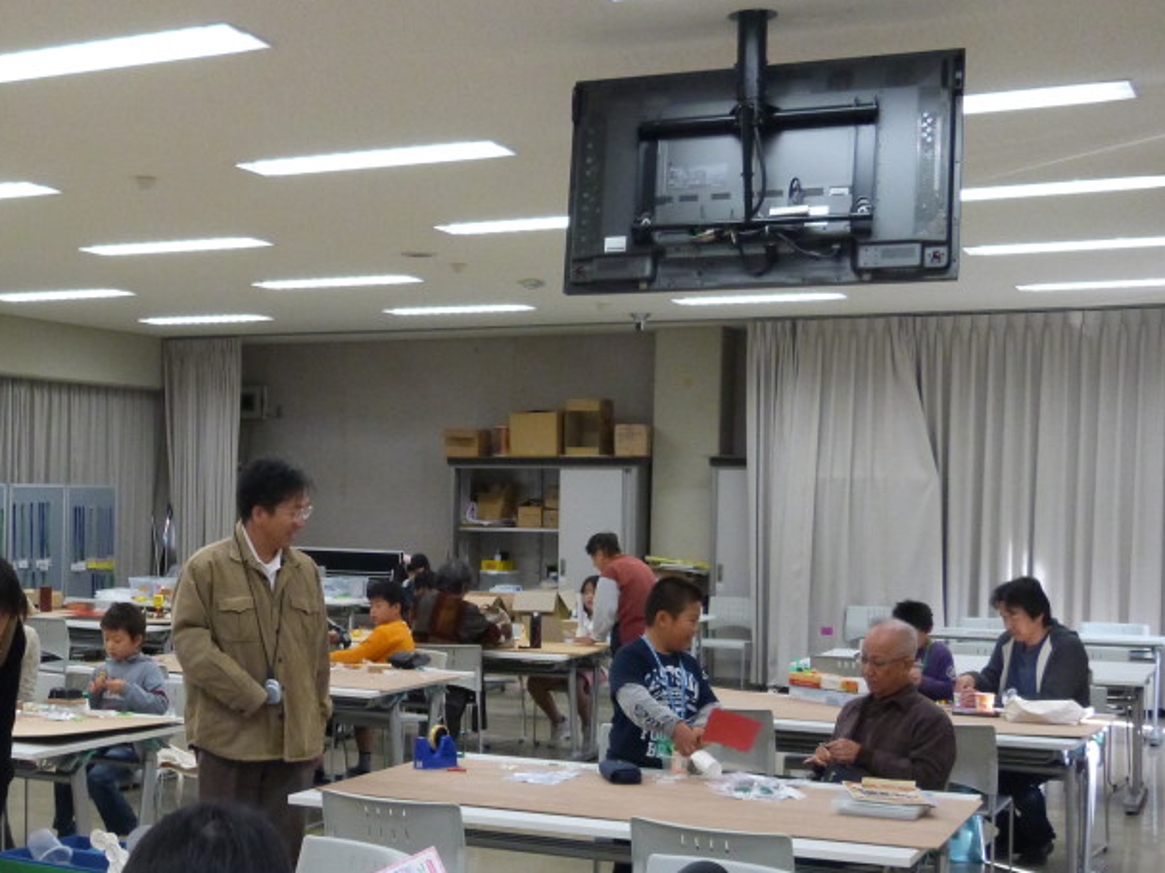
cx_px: 263
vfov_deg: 26.9
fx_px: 1817
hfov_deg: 34.6
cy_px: 570
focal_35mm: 54
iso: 320
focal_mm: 5.6
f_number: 3
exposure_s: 1/60
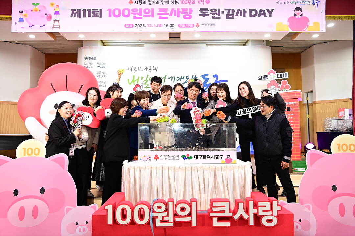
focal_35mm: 30
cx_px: 178
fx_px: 296
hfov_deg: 61.9
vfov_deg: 43.6
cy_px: 118
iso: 1250
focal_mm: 30
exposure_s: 1/200
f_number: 4
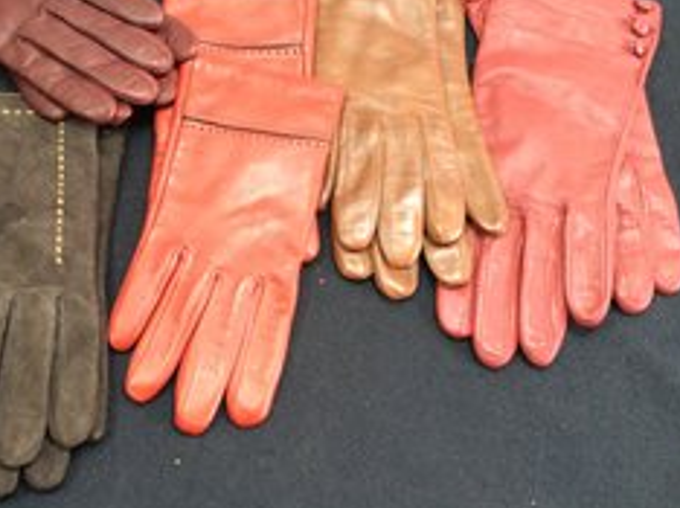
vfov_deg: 30.7
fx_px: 922
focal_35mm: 47
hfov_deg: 39.6
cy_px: 205
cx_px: 192
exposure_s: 1/24
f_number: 2.4
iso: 125
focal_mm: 3.3
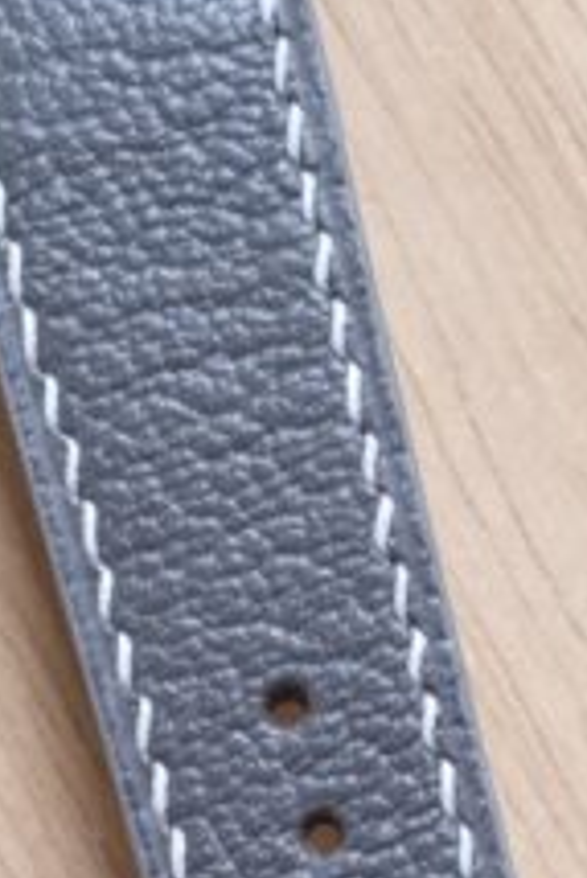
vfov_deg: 5.0
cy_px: 1389
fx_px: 10011
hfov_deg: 3.4
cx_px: 382
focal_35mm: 410
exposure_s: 1/100
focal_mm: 60
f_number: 5.6
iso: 1600
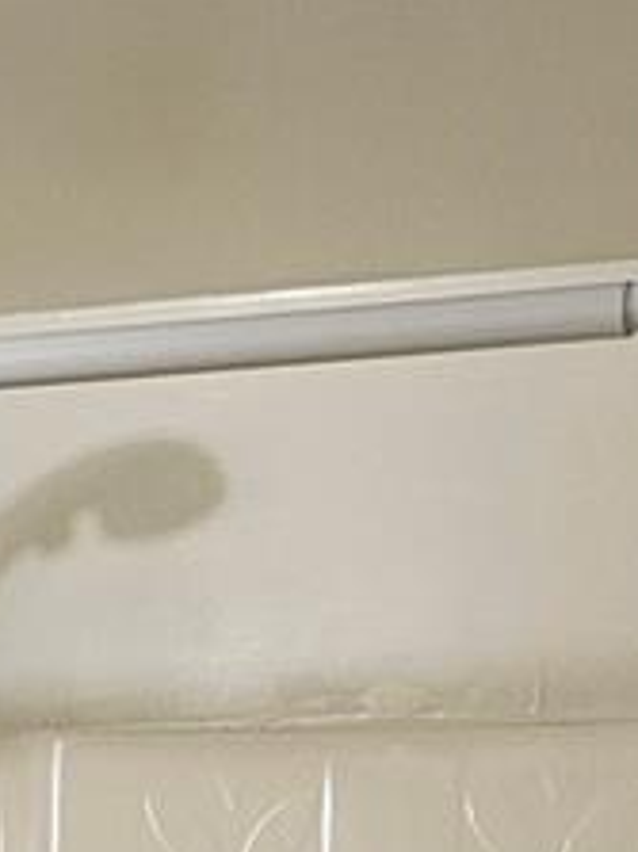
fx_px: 3050
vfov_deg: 12.5
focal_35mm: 124
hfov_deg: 11.9
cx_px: 267
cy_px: 2033
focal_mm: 6.3
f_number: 1.7
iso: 320
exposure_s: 1/120
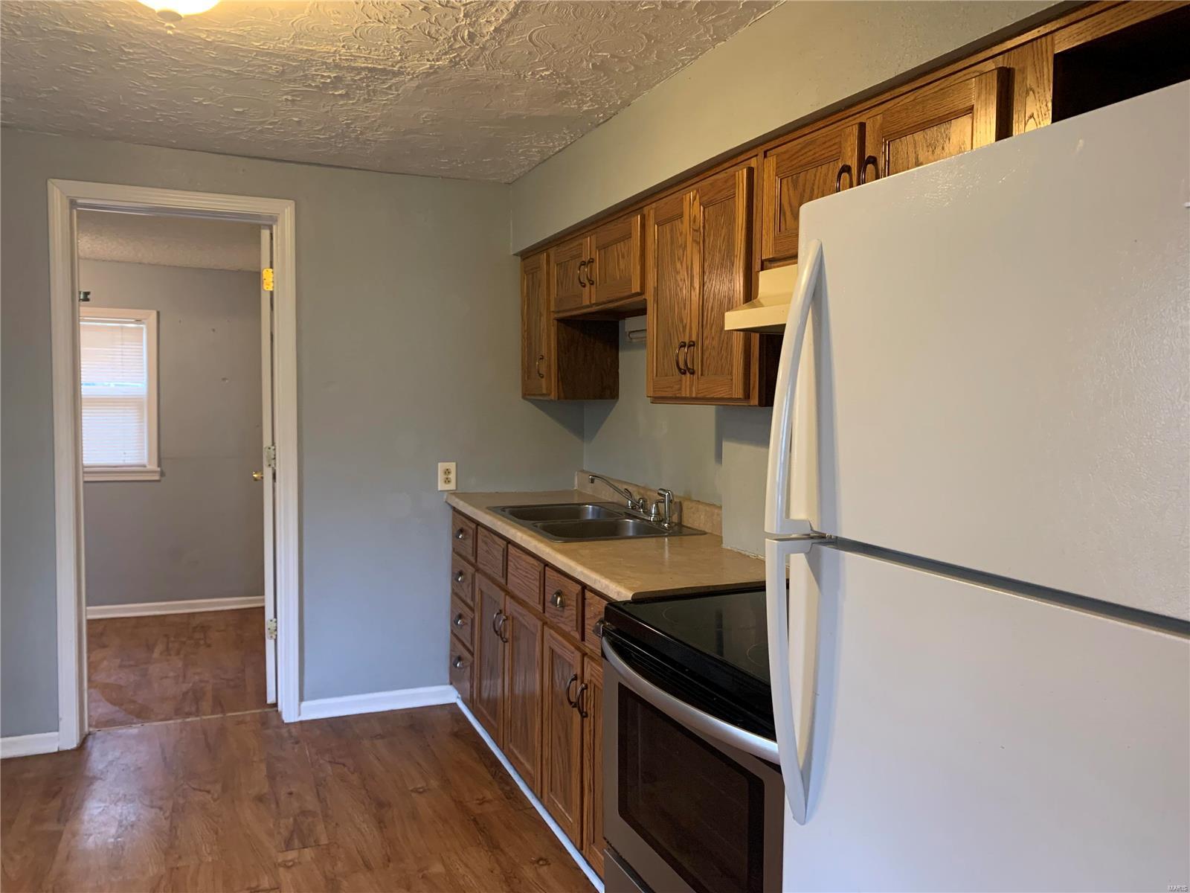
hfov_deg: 67.3
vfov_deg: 53.1
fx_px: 894
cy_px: 446
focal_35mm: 26
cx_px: 595
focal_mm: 4.25
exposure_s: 1/60
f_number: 1.8
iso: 320
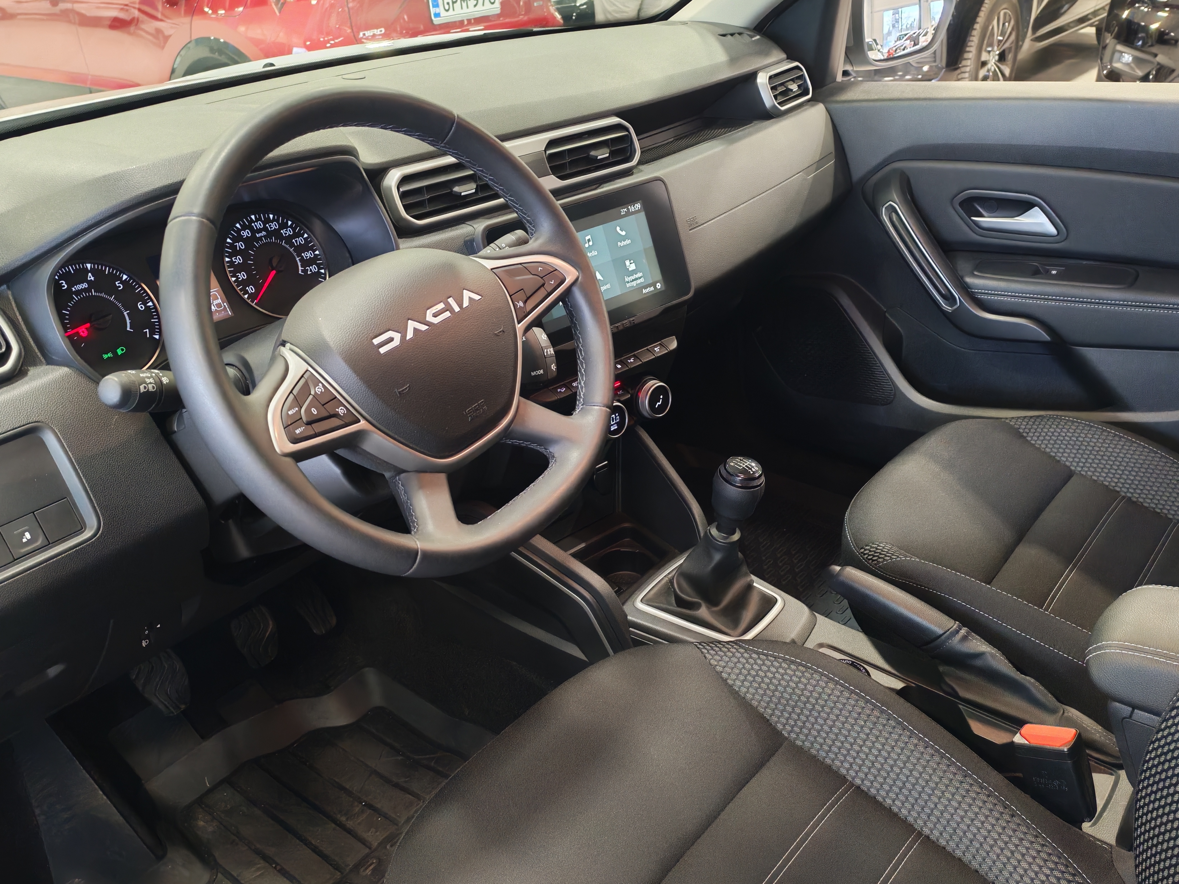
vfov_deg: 44.2
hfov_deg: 56.8
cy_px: 442
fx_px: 1090
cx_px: 590
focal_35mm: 32
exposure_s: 1/50
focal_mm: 6.12
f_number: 1.9
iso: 1600
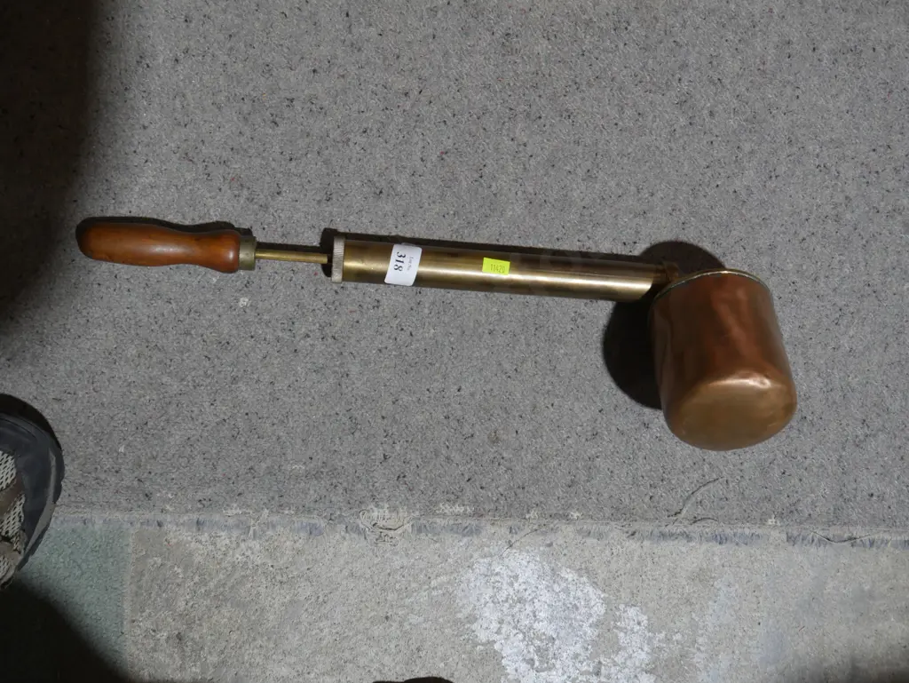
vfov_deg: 37.8
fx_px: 998
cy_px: 342
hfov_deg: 49.0
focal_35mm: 38
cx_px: 454
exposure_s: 1/60
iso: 400
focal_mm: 19
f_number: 4.1
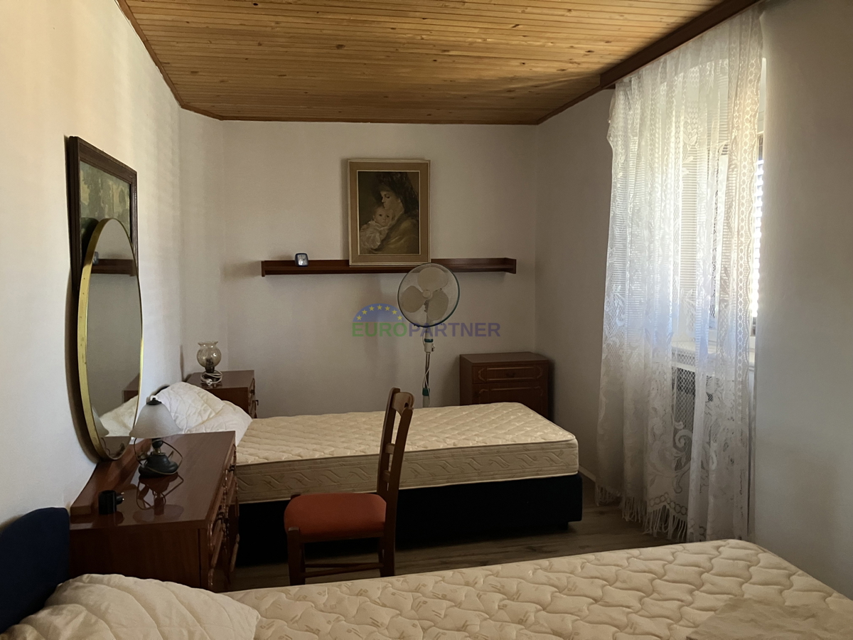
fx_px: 690
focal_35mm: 28
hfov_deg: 63.4
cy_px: 320
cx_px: 426
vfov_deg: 49.7
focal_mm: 3.99
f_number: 1.8
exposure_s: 1/30
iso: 400
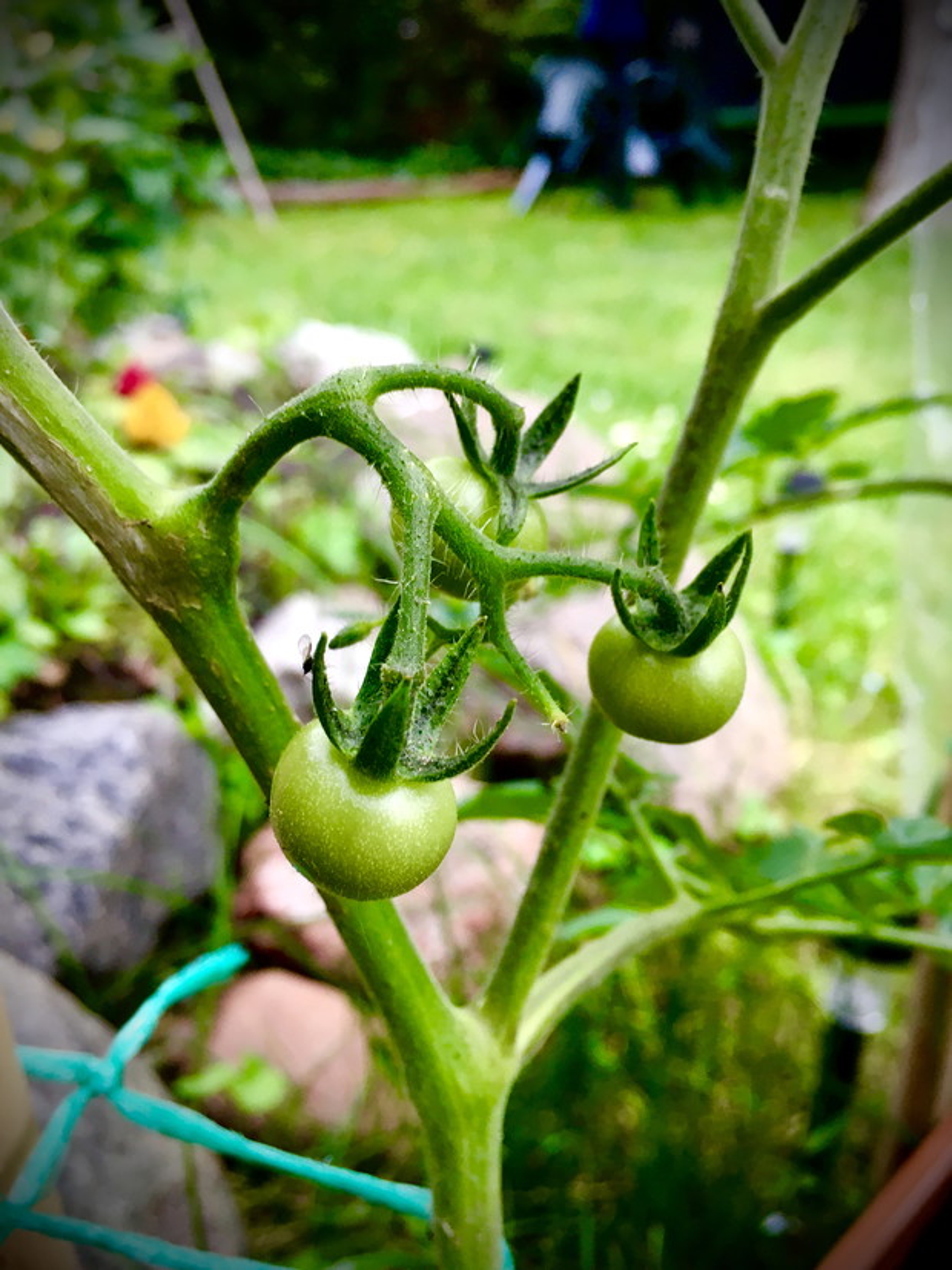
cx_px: 476
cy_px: 635
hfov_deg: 48.2
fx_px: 1064
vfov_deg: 61.7
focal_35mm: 29
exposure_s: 1/33
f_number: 2.2
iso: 80
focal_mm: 4.15
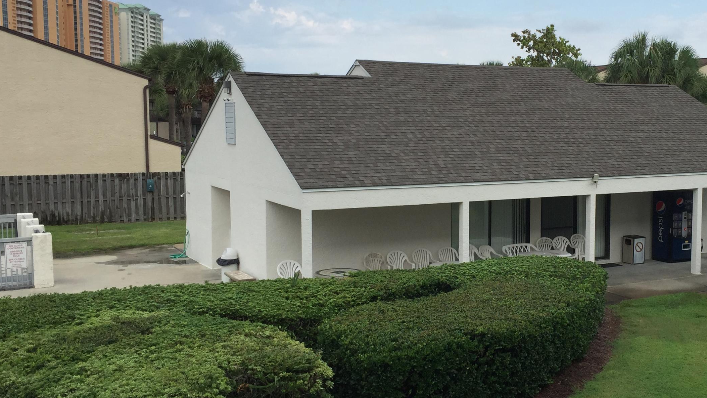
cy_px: 185
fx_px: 844
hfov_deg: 44.7
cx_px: 479
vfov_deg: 26.5
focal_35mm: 45
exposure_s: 1/1364
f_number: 2.2
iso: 32
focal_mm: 4.15
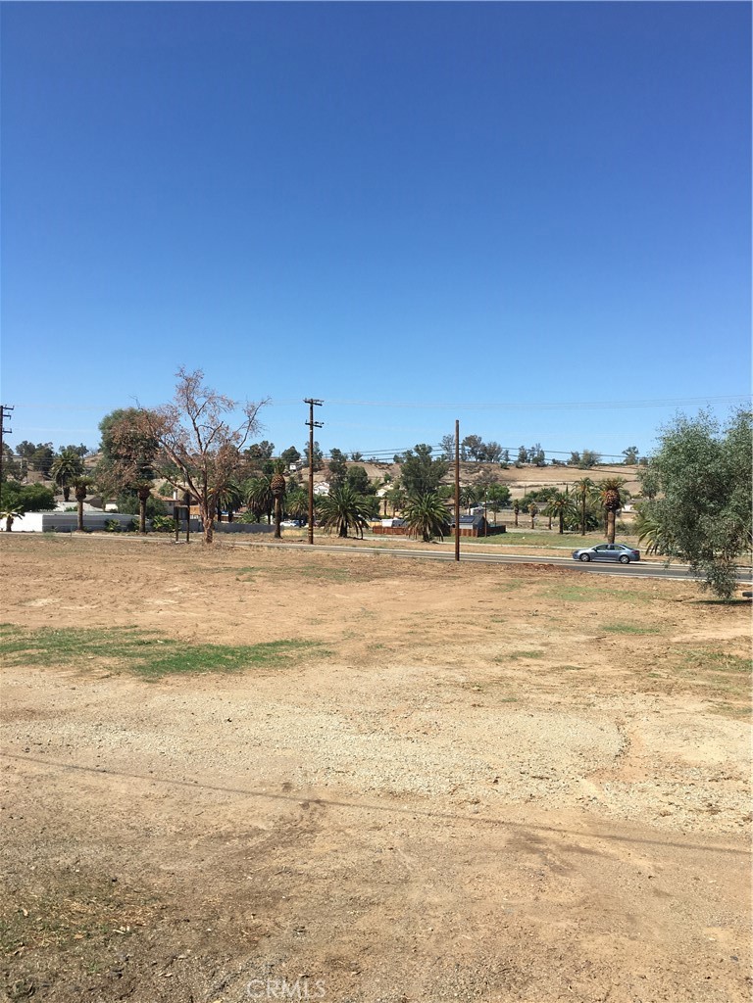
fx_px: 841
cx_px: 376
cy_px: 502
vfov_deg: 61.7
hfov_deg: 48.2
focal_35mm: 29
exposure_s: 1/1709
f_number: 2.2
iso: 25
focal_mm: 4.15
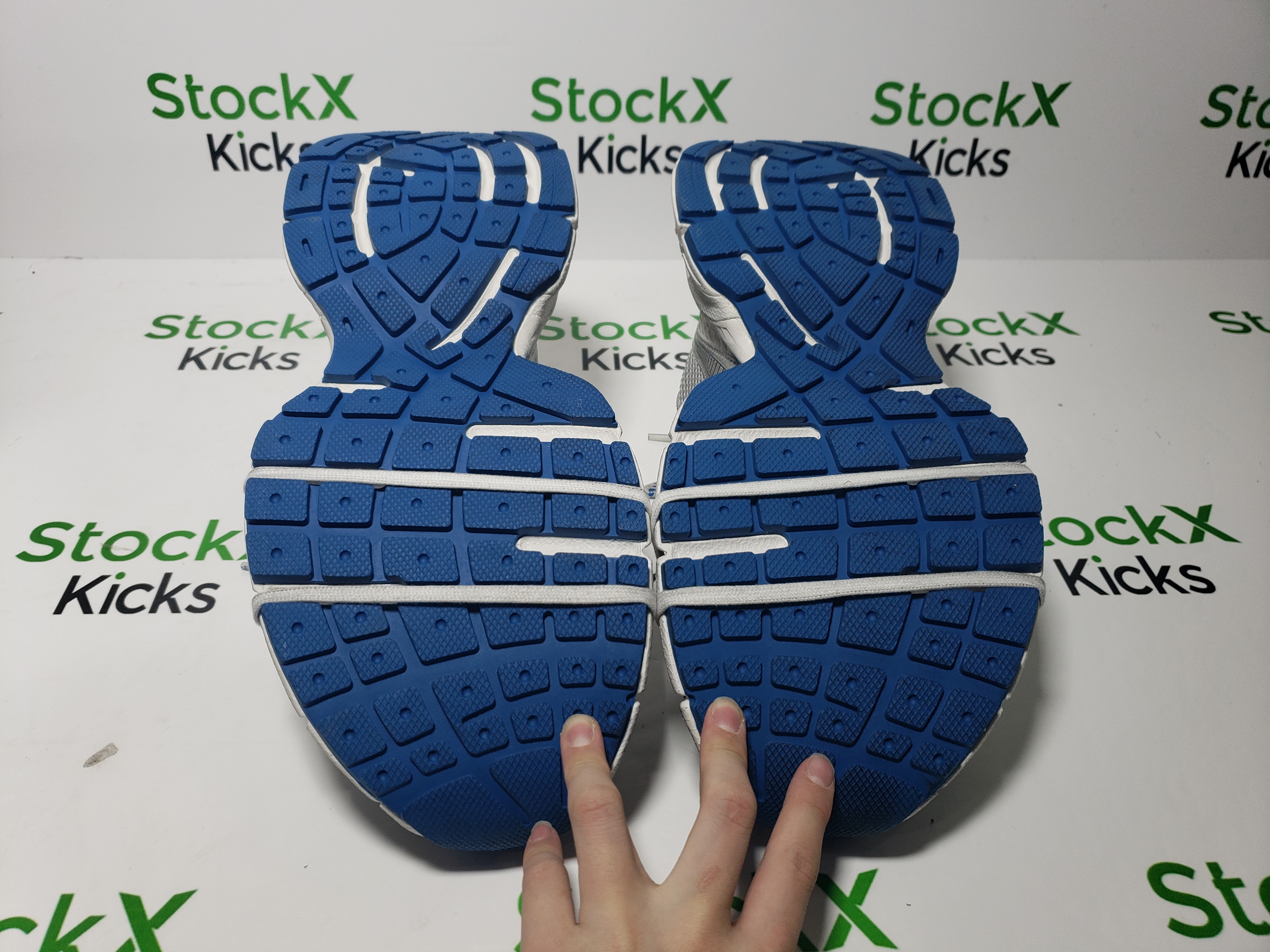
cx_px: 635
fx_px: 954
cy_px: 476
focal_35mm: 26
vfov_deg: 53.1
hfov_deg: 67.3
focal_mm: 4.3
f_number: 1.5
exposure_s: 1/522
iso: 50
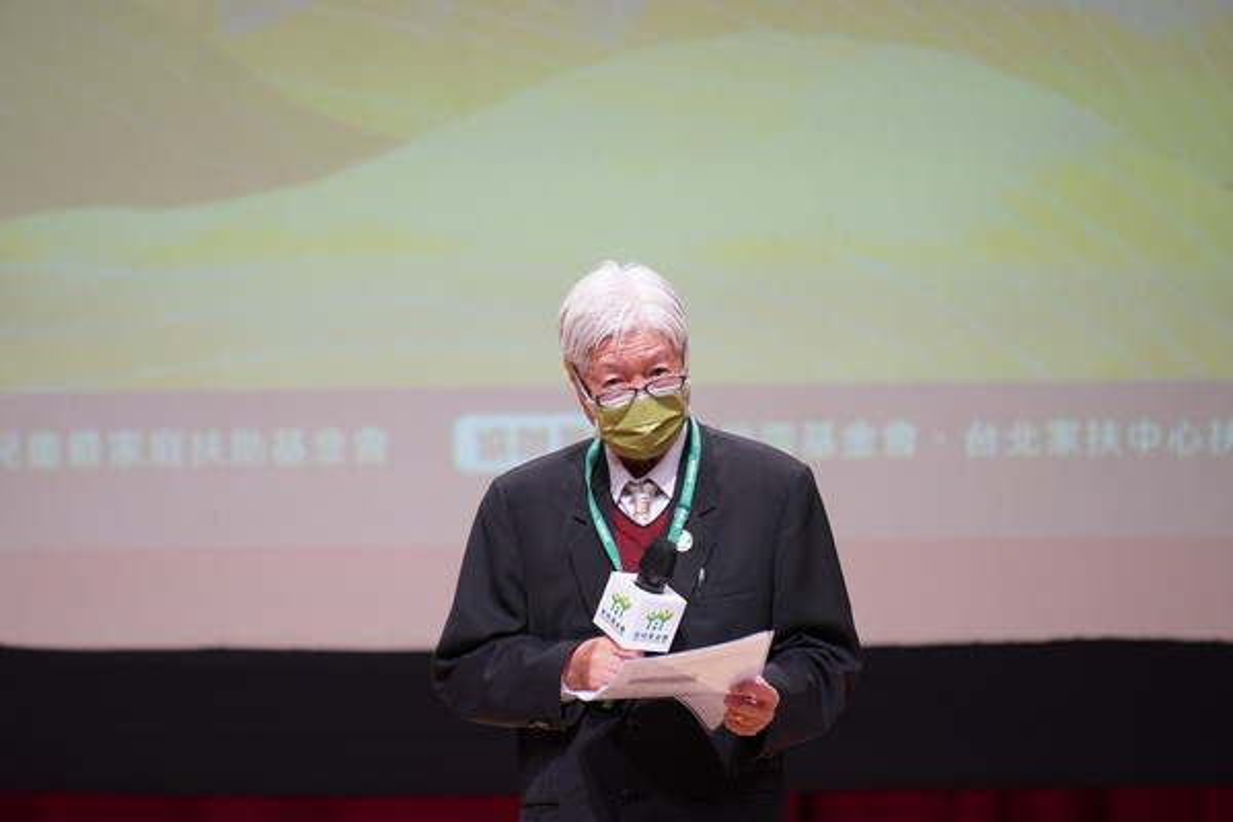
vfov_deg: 5.1
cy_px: 411
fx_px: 9247
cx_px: 616
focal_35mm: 270
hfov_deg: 7.6
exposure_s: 1/250
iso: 800
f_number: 2.8
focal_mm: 180
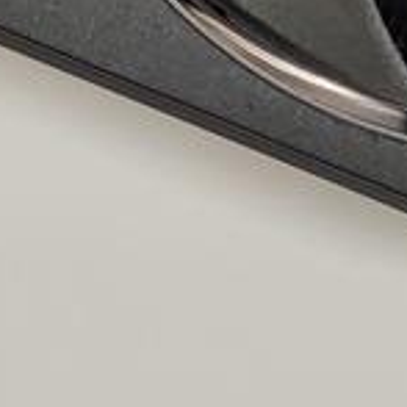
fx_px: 2993
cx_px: -399
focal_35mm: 225
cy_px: -597
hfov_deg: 7.5
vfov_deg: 7.3
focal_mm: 6.78
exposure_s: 1/100
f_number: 1.85
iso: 54
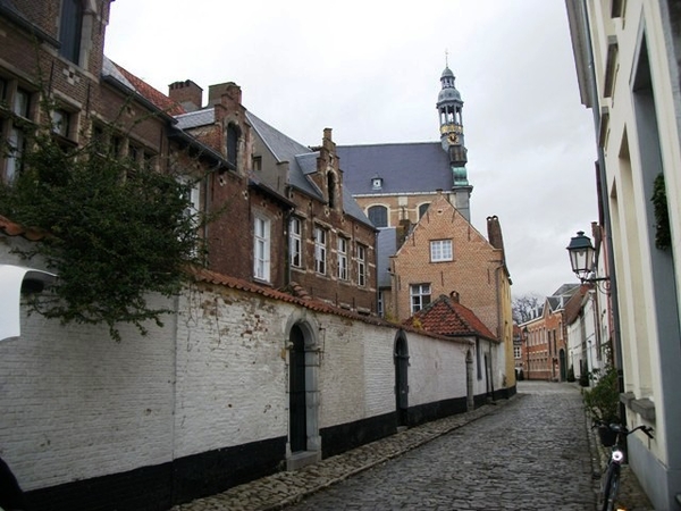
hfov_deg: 56.8
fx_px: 630
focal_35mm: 32
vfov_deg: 44.2
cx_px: 340
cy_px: 256
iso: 80
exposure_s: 1/250
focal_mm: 5.7
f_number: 2.9
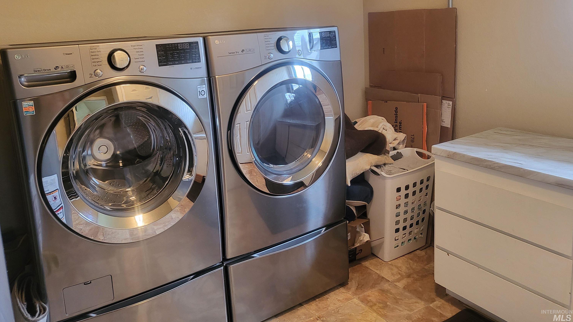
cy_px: 112
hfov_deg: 66.1
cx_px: 292
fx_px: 441
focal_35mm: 29
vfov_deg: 39.8
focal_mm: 4.25
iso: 400
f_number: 1.8
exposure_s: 1/40
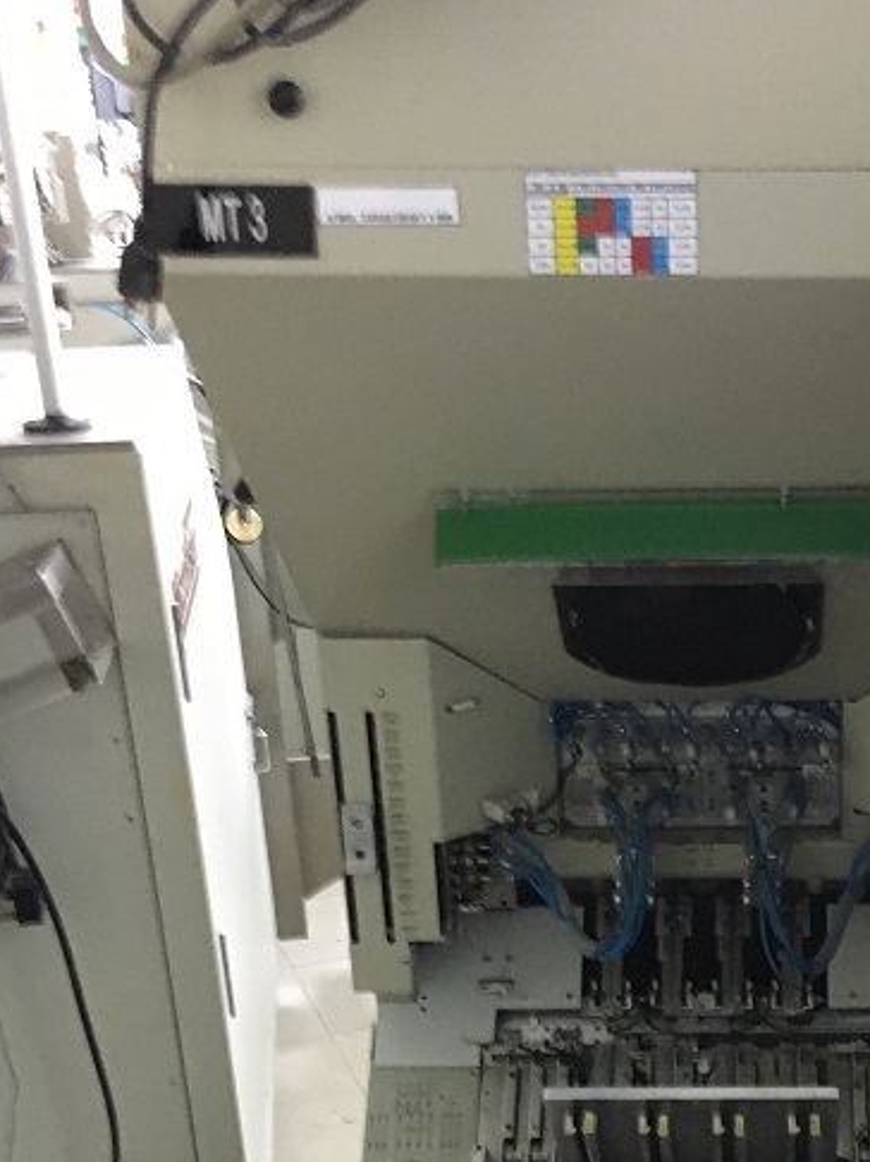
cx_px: 731
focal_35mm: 53
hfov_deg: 26.8
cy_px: 923
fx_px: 1778
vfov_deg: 35.1
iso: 400
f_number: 2.2
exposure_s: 1/17
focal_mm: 4.15
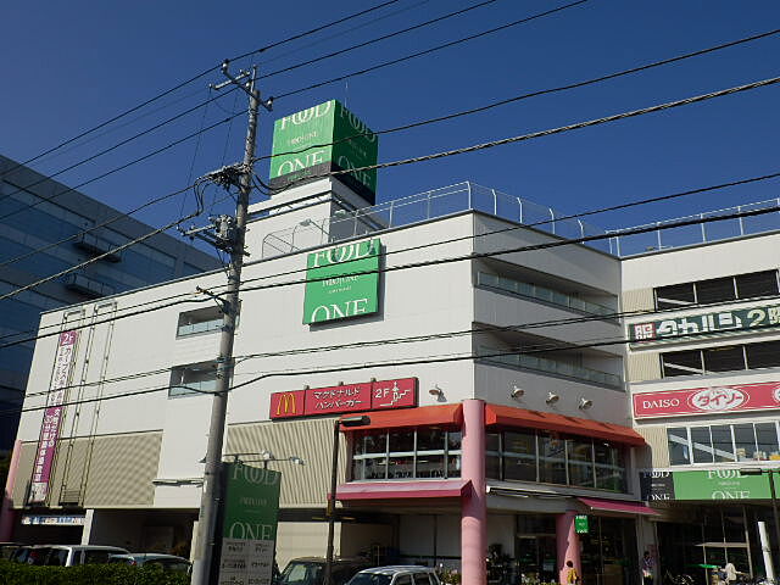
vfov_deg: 38.7
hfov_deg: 50.1
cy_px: 292
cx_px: 390
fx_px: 834
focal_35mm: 37
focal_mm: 6.6
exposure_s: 1/320
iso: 80
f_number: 9.9
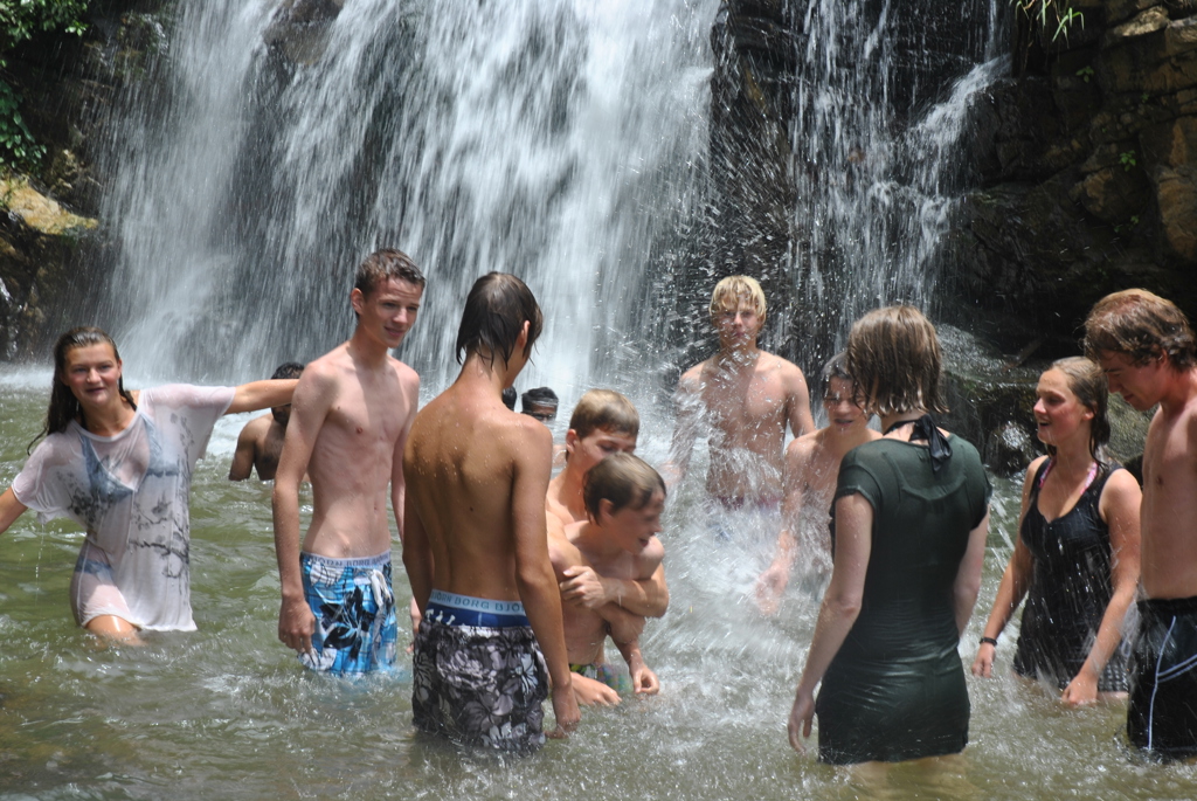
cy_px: 400
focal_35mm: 78
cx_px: 598
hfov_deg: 26.0
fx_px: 2596
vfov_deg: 17.5
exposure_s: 1/50
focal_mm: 52
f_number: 10
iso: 100
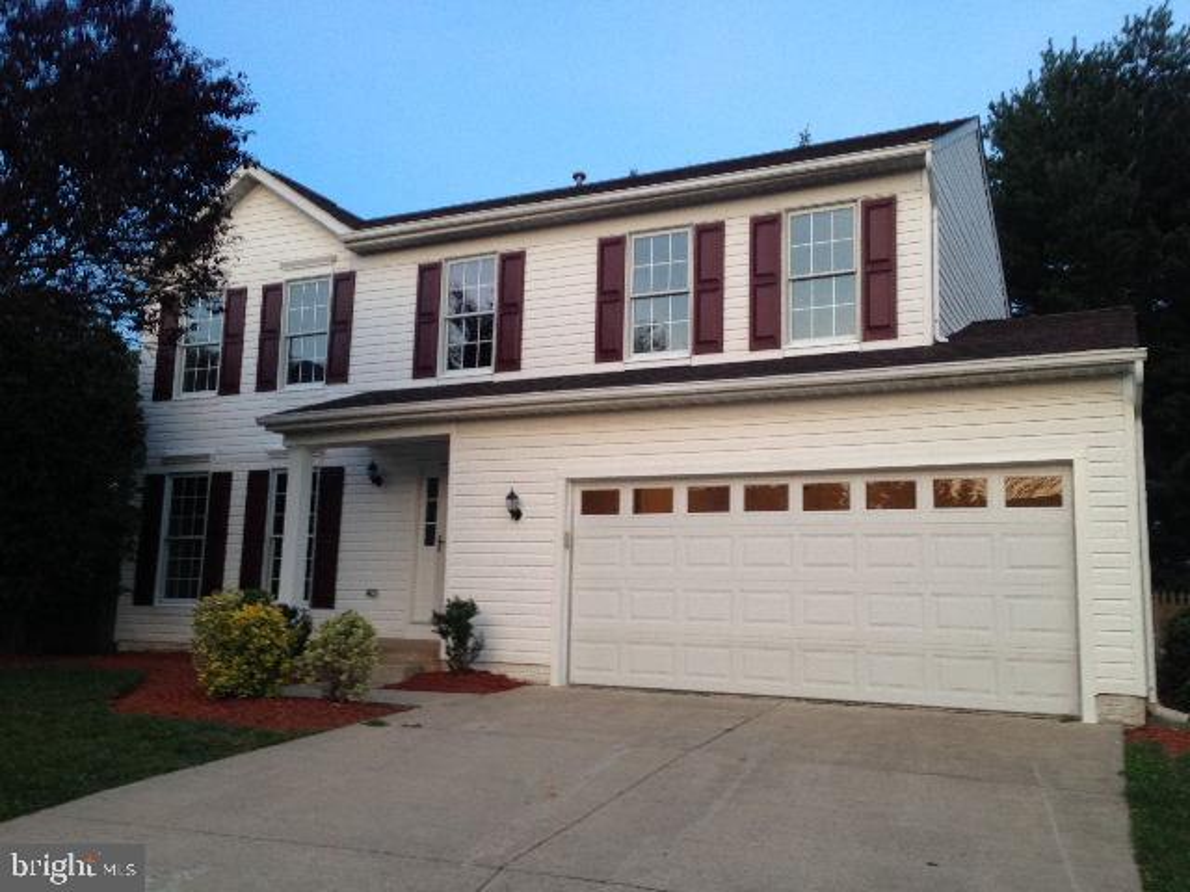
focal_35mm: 33
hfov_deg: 55.4
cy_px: 446
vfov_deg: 42.9
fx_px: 1134
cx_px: 595
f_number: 2.4
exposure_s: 1/20
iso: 80
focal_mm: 4.12
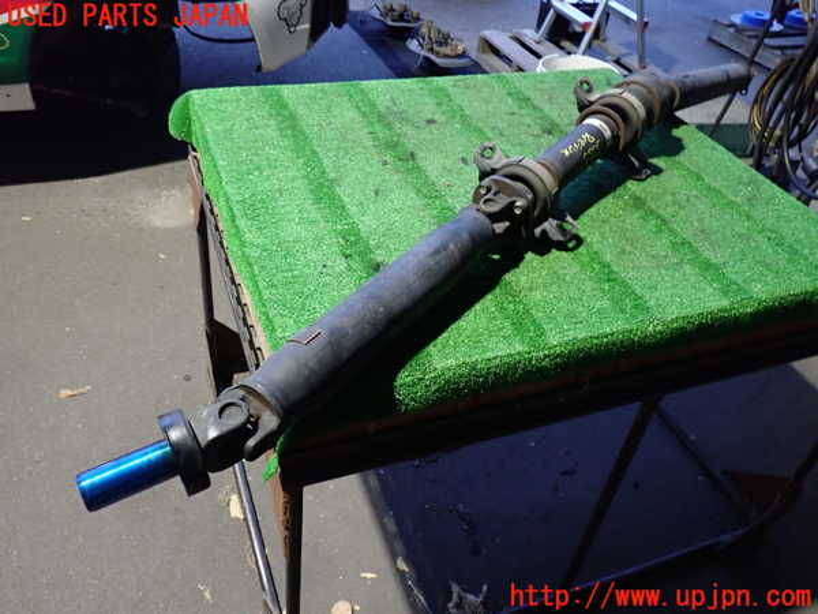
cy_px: 307
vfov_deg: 46.8
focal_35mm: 30
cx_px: 409
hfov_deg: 60.0
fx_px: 709
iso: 800
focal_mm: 5.4
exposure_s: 1/25
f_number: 2.3
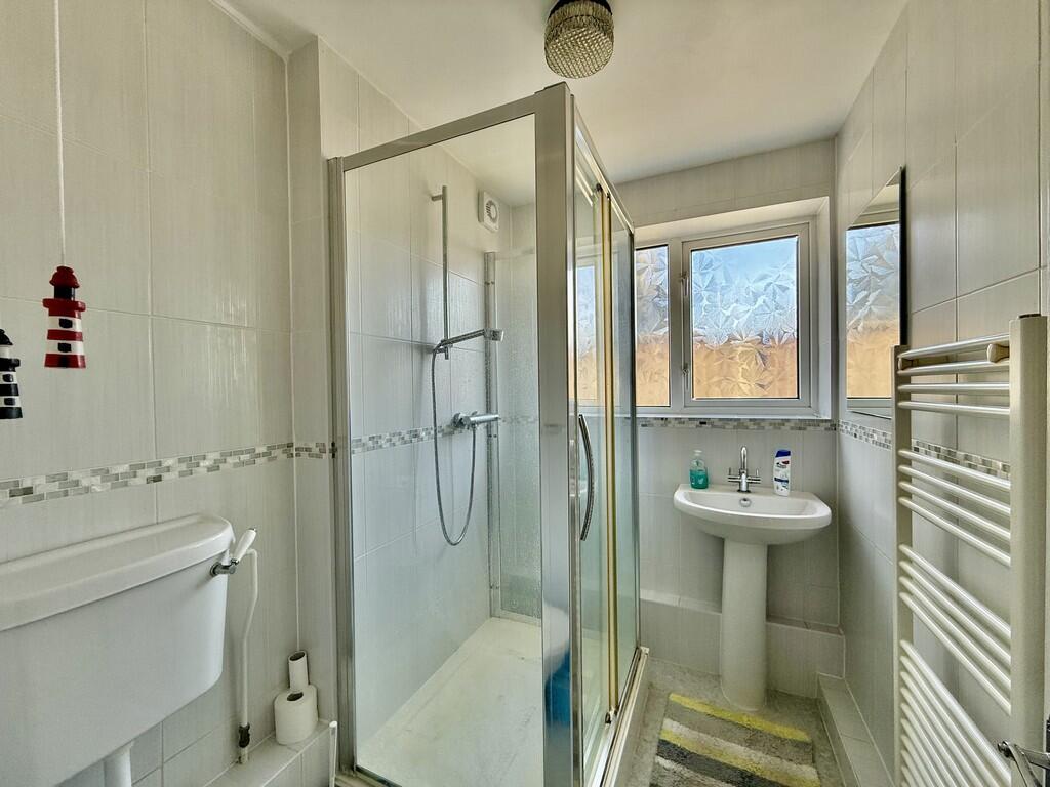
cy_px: 394
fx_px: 425
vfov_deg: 85.7
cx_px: 525
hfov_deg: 102.1
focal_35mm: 14
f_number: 2.2
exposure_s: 1/130
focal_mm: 2.22
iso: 64
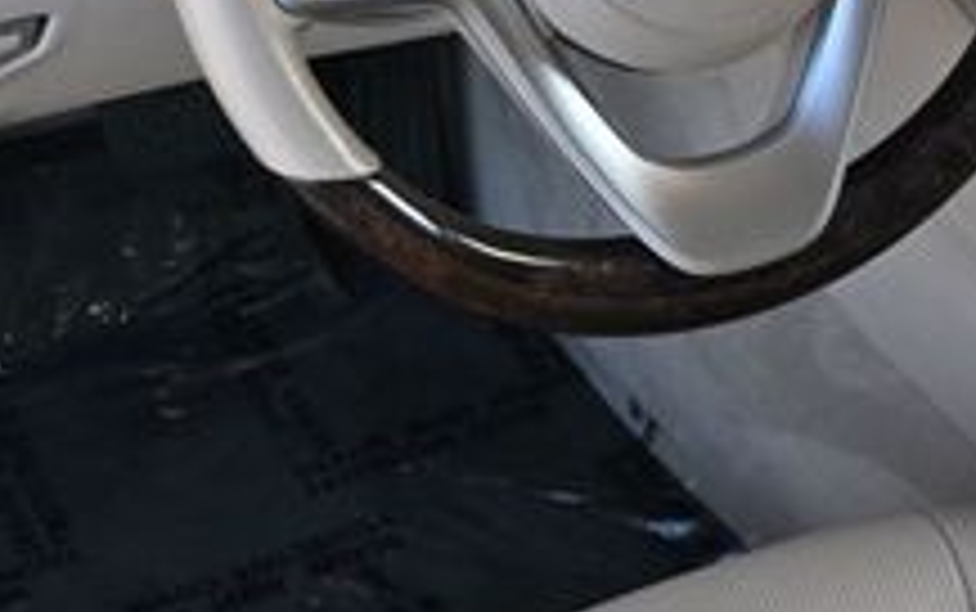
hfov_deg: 23.1
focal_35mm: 88
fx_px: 2336
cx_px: 859
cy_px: 32
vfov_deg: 14.7
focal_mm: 19.5
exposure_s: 1/250
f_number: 4
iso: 280
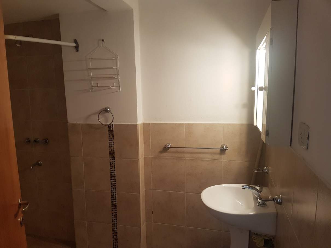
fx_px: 249
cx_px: 166
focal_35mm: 26
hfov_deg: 67.3
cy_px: 124
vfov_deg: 53.0
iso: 100
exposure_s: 1/50
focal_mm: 4.2
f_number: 1.7
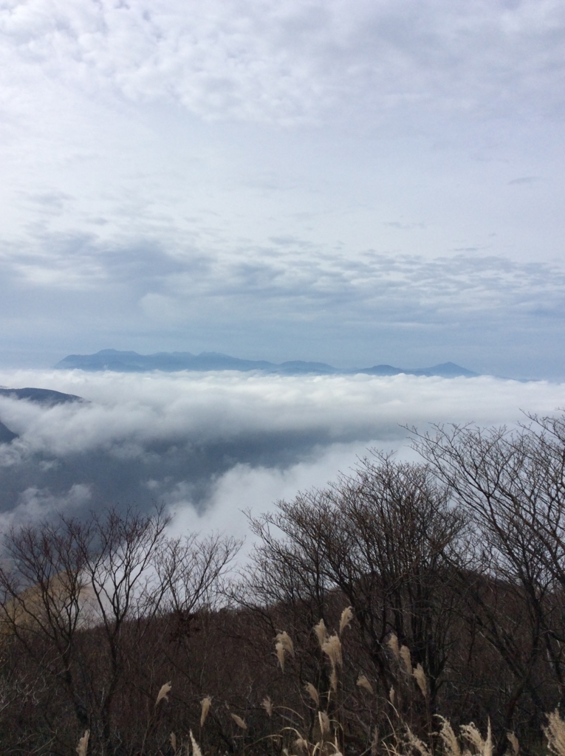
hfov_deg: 44.1
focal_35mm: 32
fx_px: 698
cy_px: 378
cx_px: 282
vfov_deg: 56.9
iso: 32
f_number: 2.4
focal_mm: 3.3
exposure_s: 1/3185
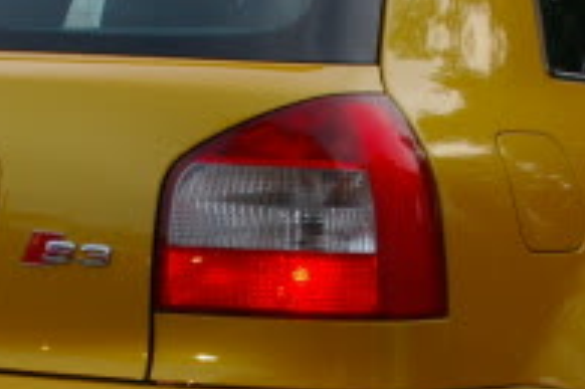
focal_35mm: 130
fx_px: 2112
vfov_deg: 10.5
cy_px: 336
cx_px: 226
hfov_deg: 15.8
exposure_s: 1/90
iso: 200
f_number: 9.5
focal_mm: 21
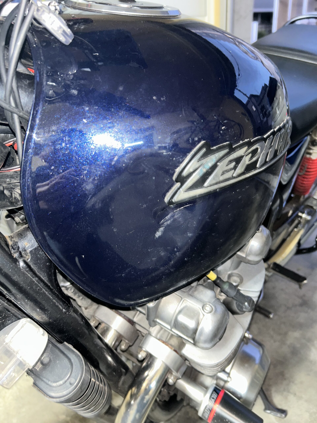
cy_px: 212
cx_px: 158
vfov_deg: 67.3
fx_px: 317
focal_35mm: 26
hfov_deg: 53.1
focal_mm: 5.7
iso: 64
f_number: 1.5
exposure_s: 1/4
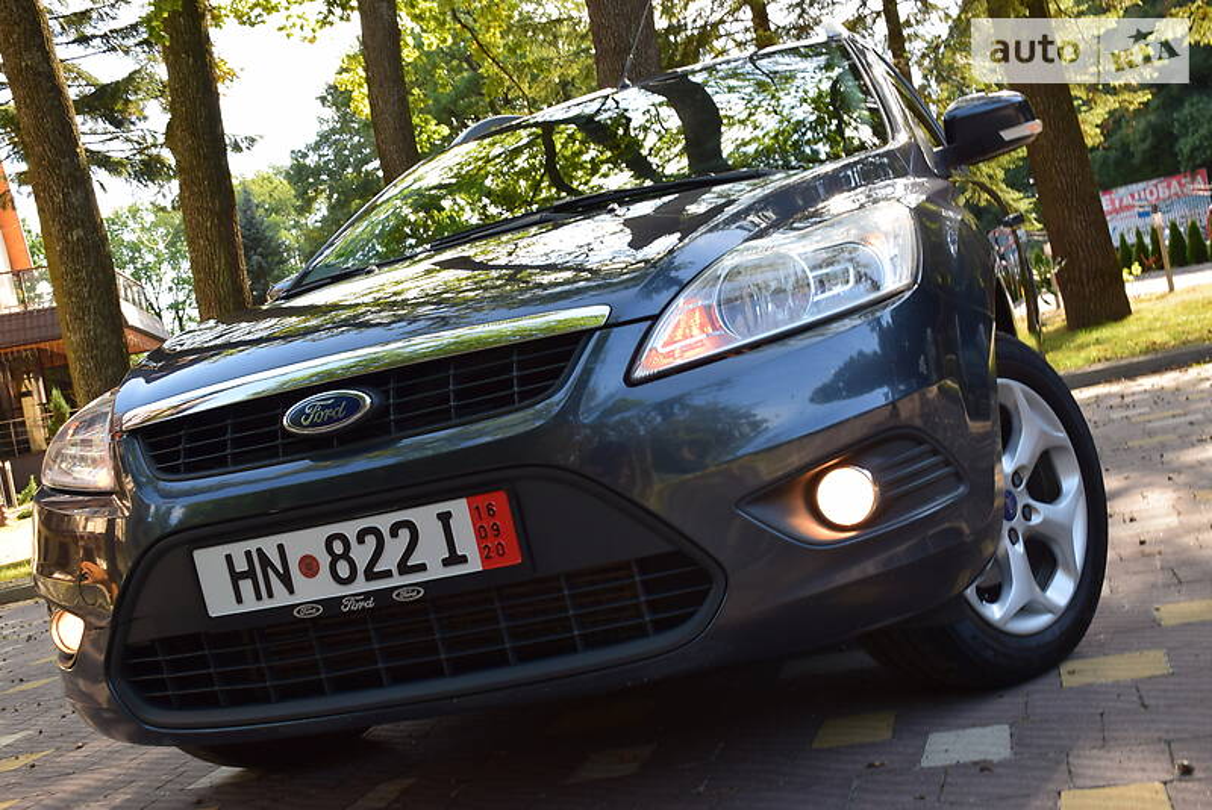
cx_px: 606
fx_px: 1365
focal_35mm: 40
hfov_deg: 47.9
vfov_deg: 33.1
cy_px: 405
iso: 400
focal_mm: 27
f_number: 9
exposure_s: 1/100
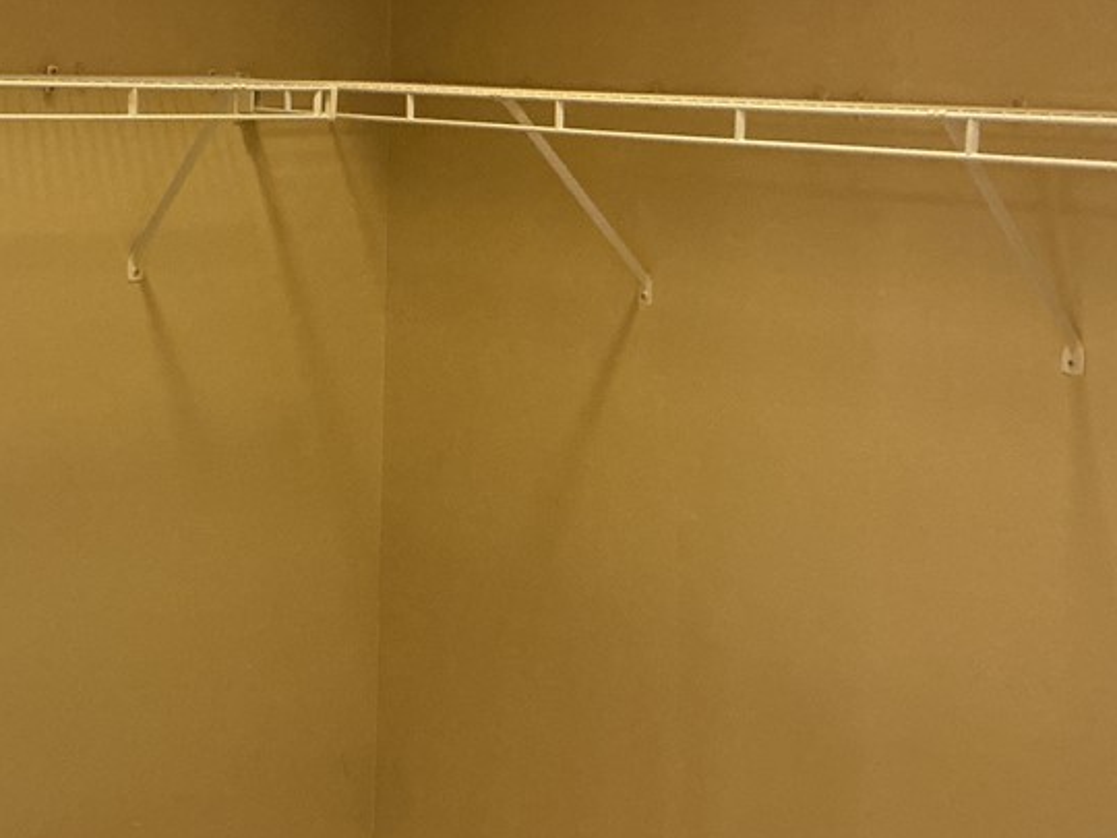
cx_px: 459
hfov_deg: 34.8
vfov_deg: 26.4
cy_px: 294
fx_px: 1775
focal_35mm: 55
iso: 160
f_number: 1.8
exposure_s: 1/60
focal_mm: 3
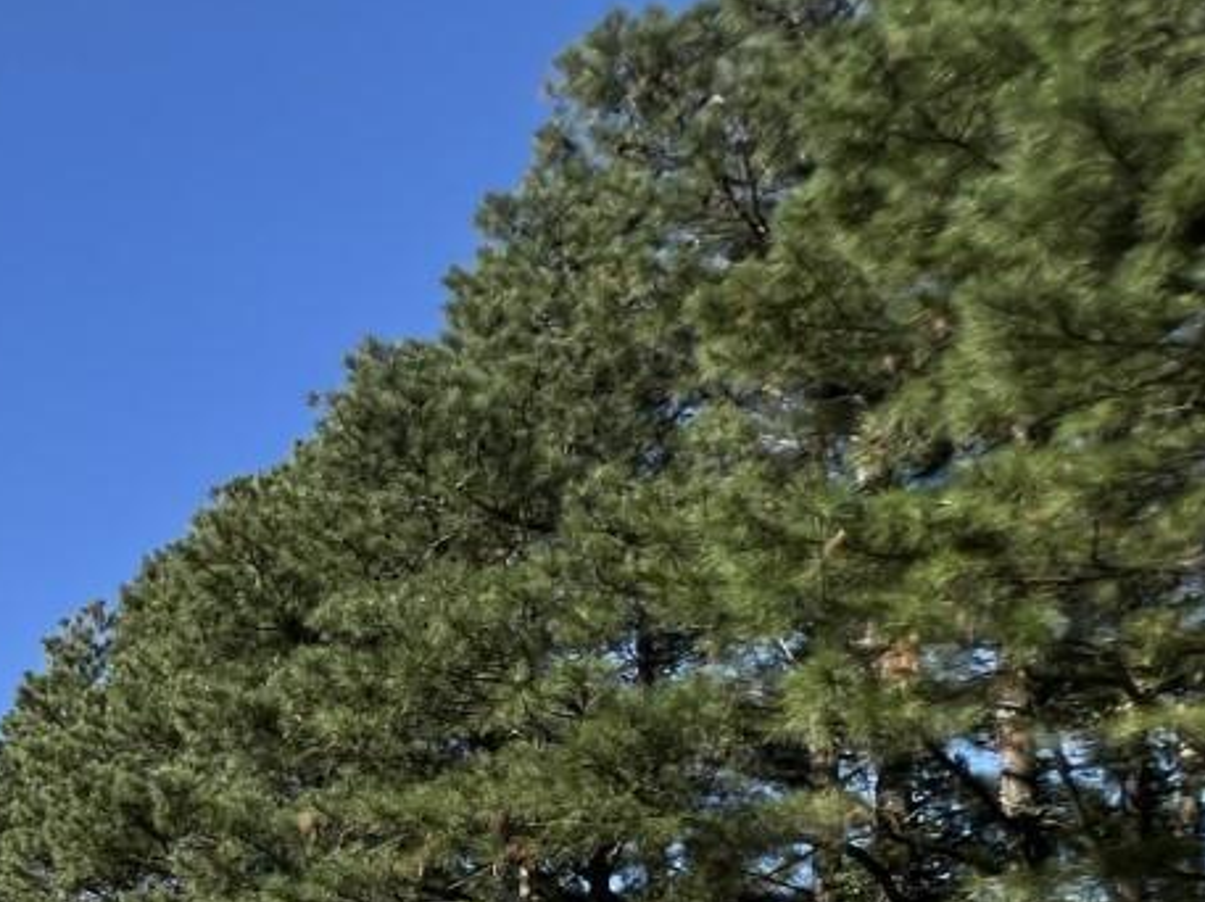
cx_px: -588
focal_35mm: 41
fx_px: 1426
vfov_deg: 28.2
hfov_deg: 29.1
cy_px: 1203
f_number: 1.8
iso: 32
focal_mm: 1.57
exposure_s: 1/1449
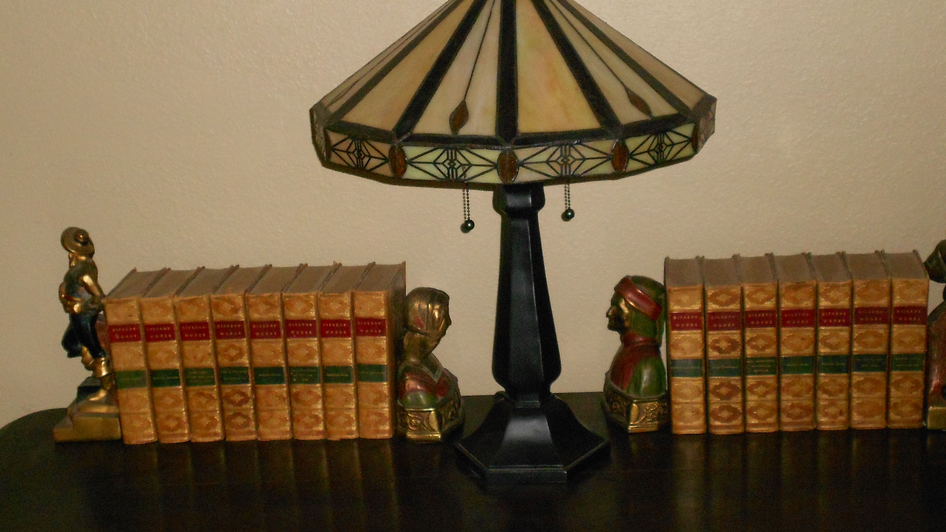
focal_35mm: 63
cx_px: 531
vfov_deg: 19.1
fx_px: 1580
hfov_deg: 33.3
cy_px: 214
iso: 400
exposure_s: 1/60
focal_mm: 8.8
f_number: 4.5
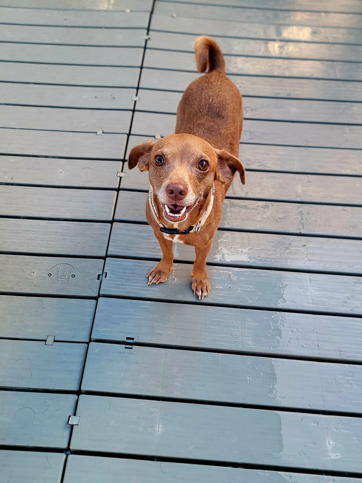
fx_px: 335
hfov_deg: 56.8
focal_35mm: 24
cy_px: 242
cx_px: 181
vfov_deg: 71.6
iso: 100
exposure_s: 1/120
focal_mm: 6.7
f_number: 1.8
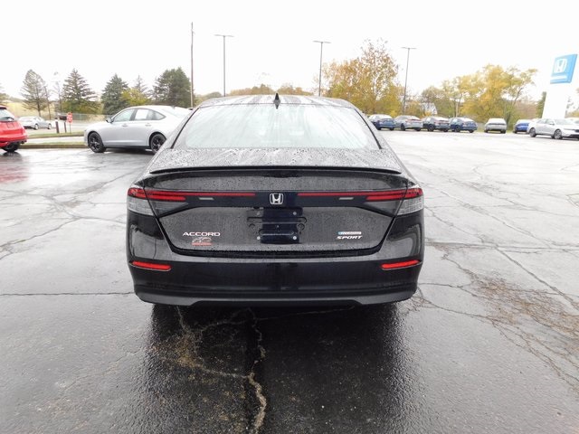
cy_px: 217
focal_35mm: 24
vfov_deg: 56.8
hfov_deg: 71.6
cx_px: 290
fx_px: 401
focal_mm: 4.1
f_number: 3
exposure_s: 1/100
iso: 125
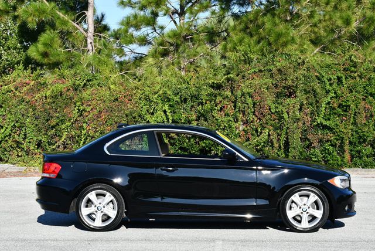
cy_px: 126
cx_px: 188
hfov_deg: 19.6
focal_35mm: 104
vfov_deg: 13.2
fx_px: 1084
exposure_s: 1/250
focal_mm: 52
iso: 110
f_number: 8
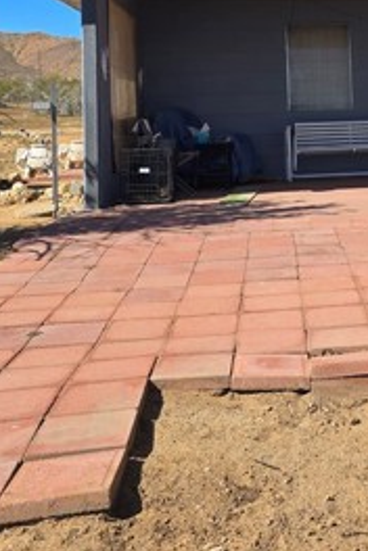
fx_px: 889
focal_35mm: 58
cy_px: 98
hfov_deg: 22.4
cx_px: 381
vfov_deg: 33.3
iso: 12
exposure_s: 1/794
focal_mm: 6.3
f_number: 1.7
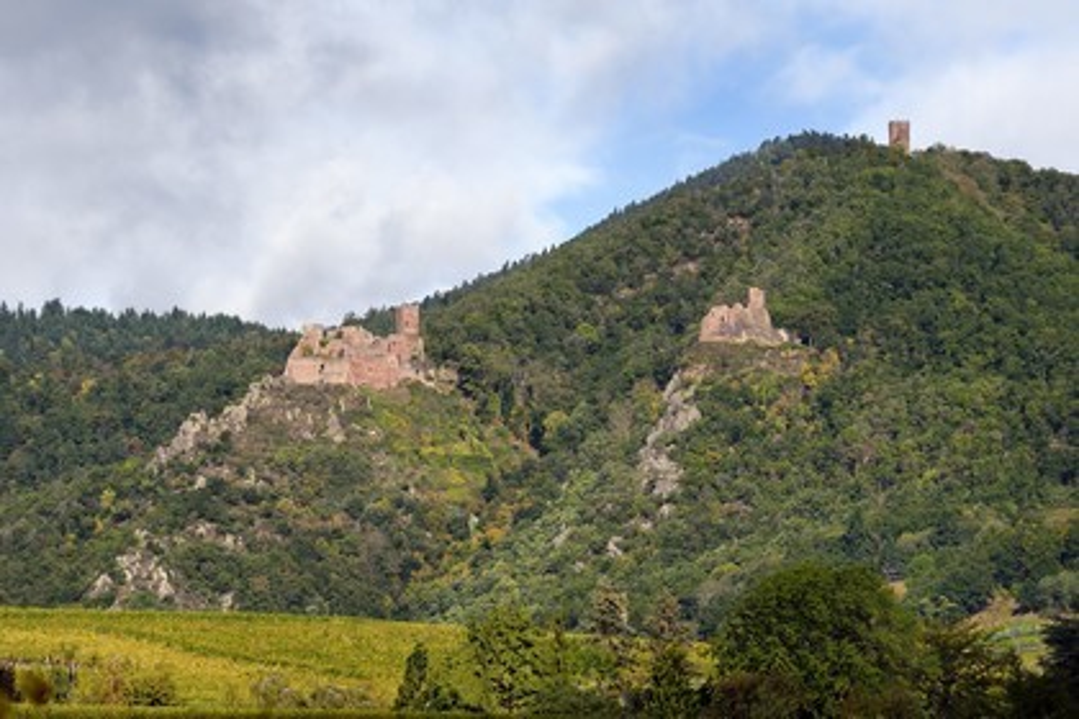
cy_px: 360
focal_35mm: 200
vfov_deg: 6.9
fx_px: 5994
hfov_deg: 10.3
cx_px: 540
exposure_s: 1/320
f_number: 13
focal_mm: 200
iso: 200
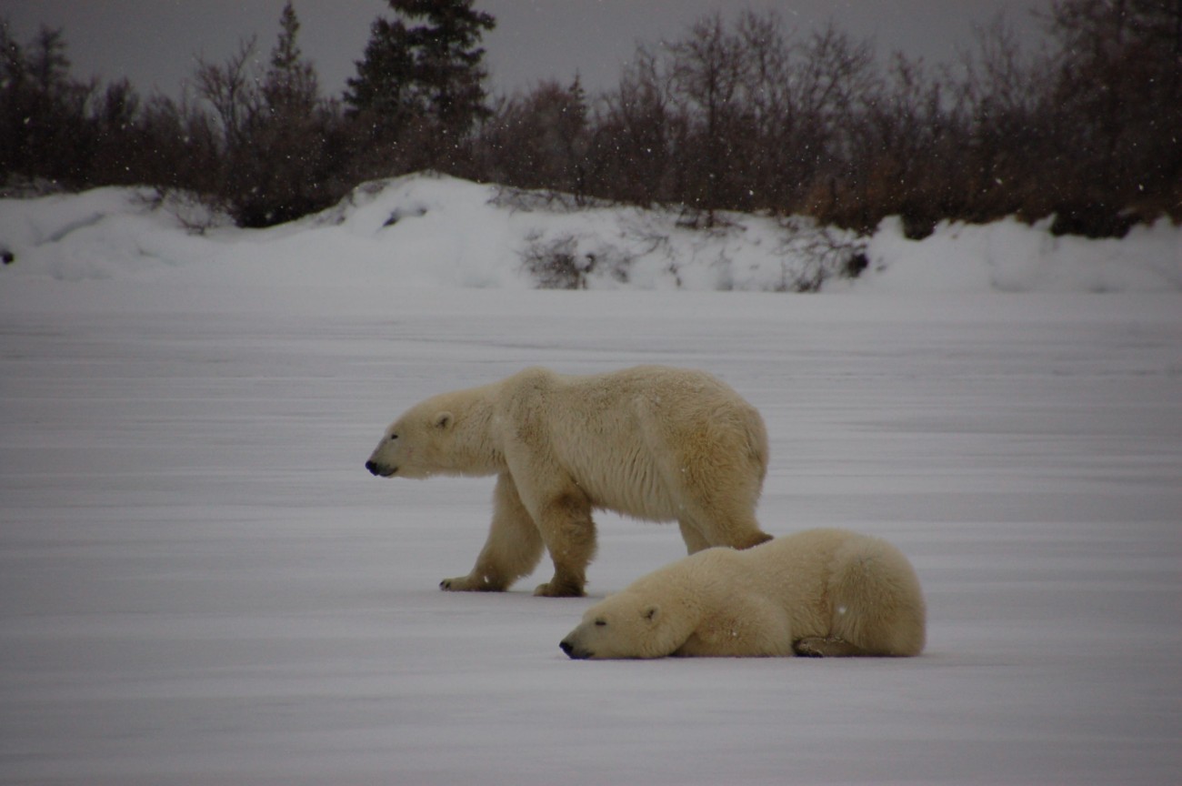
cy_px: 393
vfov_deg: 3.4
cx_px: 591
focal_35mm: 405
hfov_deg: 5.1
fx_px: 13284
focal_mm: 270
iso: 450
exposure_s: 1/500
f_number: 6.3
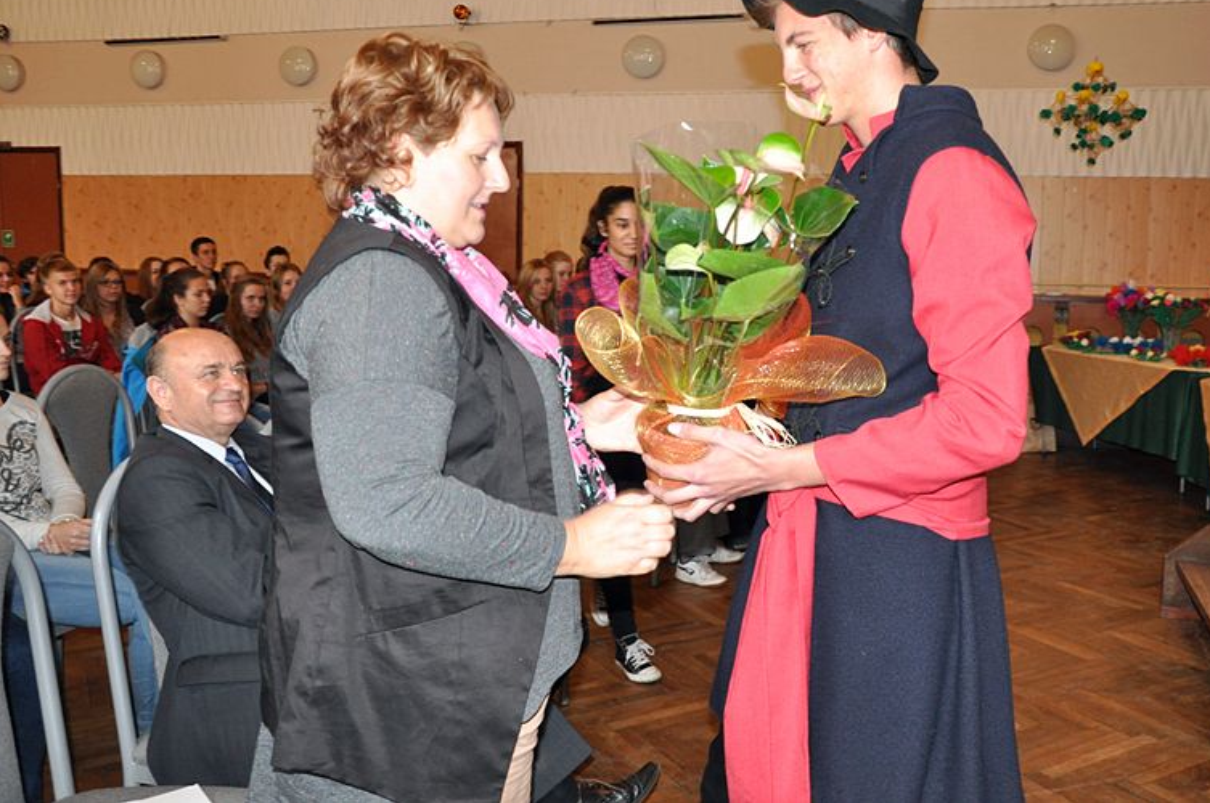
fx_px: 1194
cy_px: 353
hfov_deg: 53.6
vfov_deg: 37.1
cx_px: 681
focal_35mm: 36
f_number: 4.5
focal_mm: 21
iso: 1000
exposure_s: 1/60
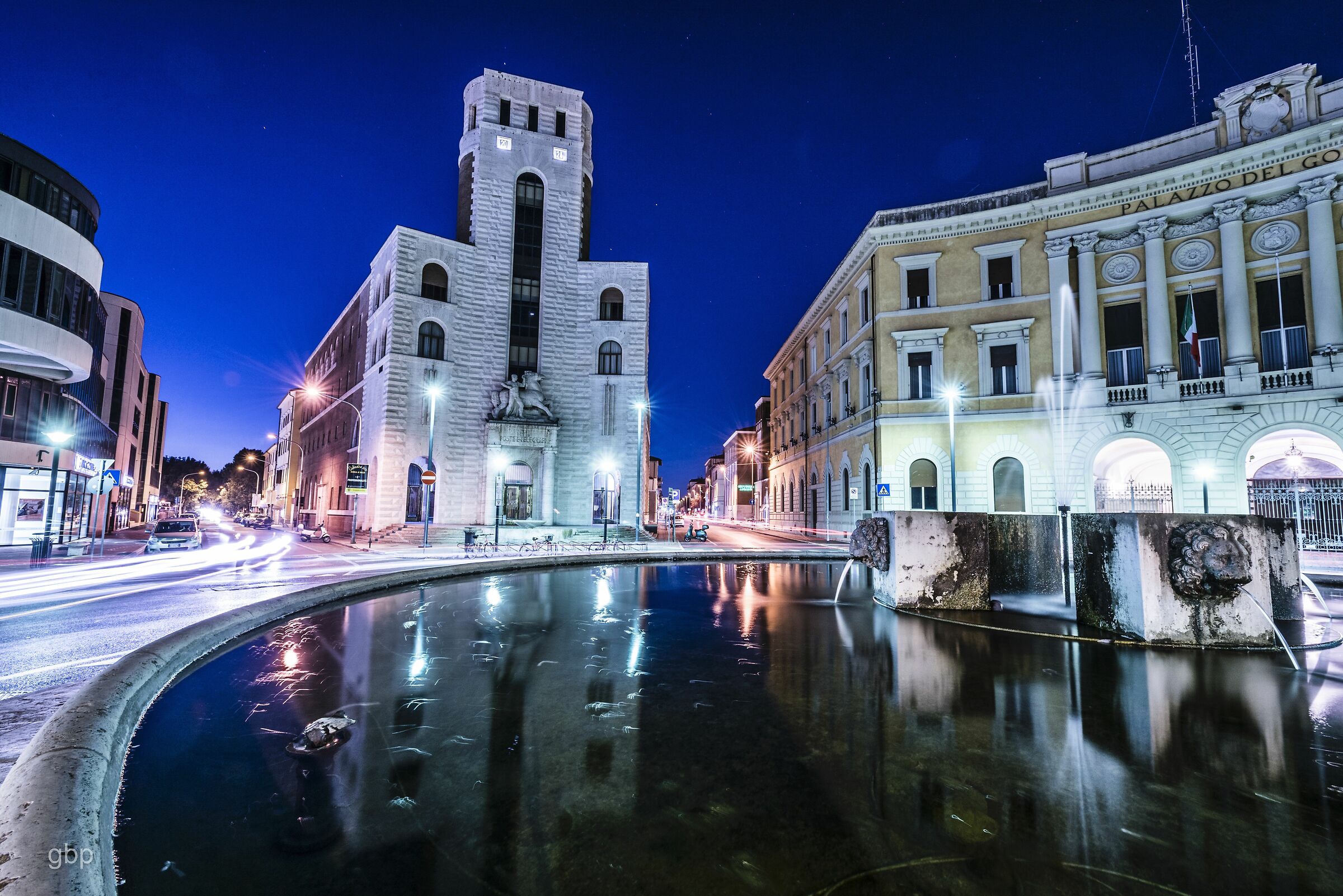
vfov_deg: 70.5
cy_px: 448
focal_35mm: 17
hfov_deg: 93.3
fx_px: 634
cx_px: 672
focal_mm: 17
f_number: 16
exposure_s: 30
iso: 100
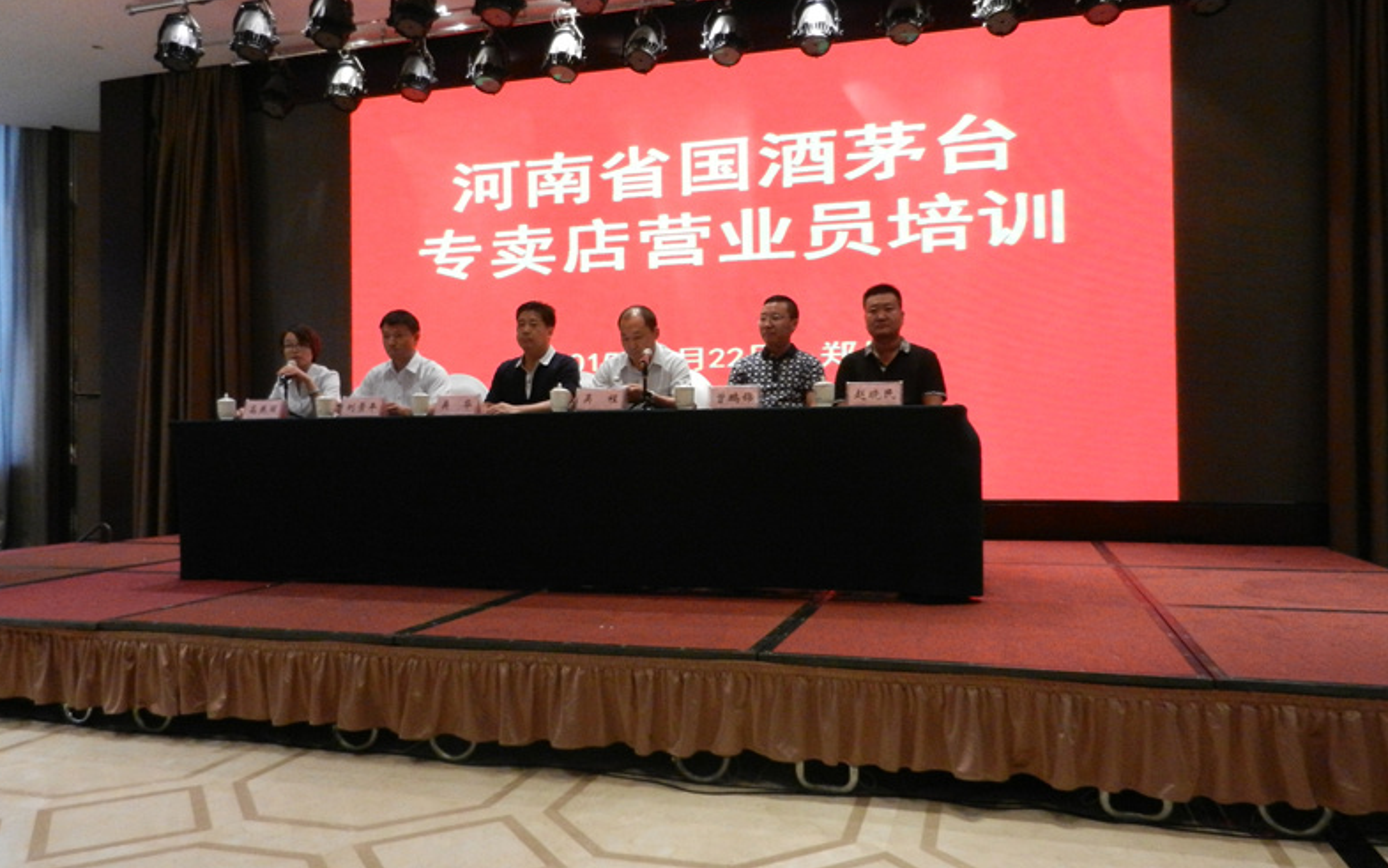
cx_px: 695
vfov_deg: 46.0
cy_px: 423
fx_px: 1022
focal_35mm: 27
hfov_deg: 68.4
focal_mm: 4.5
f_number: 3.5
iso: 640
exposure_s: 1/50
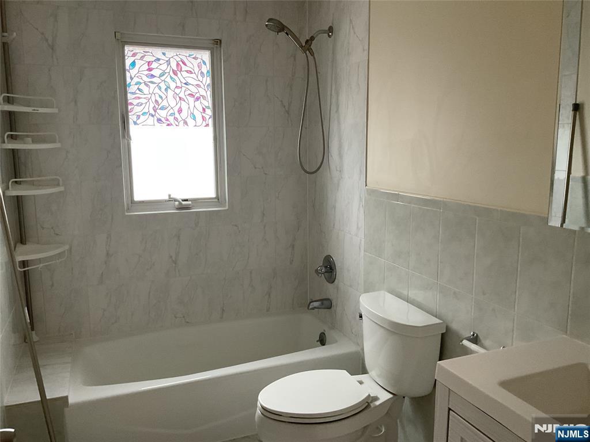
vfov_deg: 48.2
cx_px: 295
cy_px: 221
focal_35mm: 29
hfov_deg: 61.7
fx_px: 494
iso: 160
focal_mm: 3
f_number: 1.8
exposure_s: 1/60
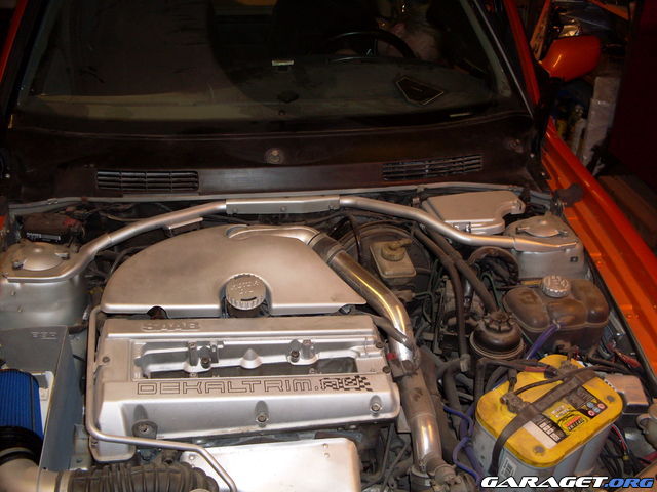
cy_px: 246
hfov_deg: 49.0
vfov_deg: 37.7
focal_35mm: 38
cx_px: 328
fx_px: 721
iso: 100
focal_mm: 6.3
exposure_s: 1/45
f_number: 2.8
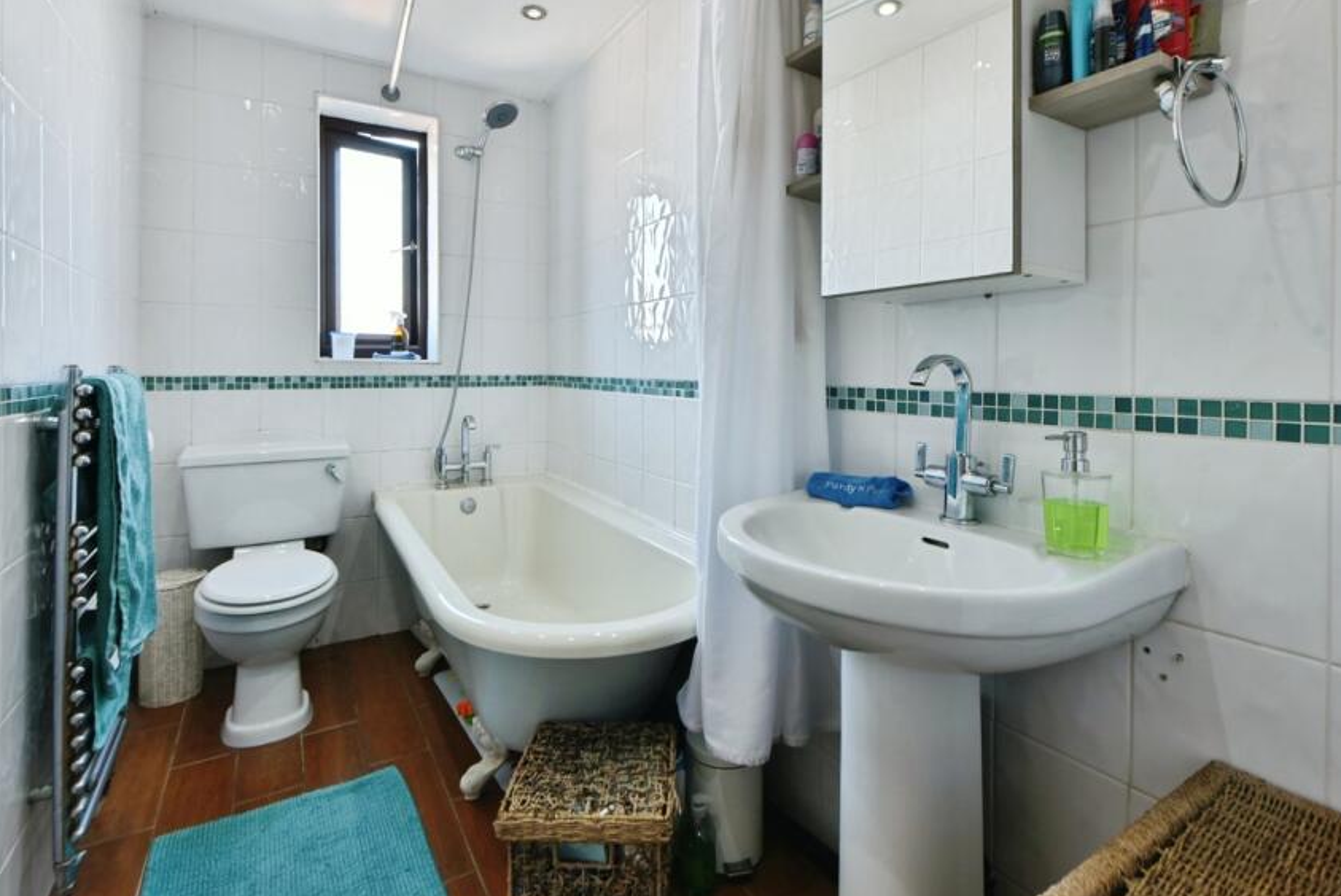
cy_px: 387
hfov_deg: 93.2
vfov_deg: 70.2
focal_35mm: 17
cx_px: 651
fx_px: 634
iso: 560
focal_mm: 14
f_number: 10
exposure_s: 1/15
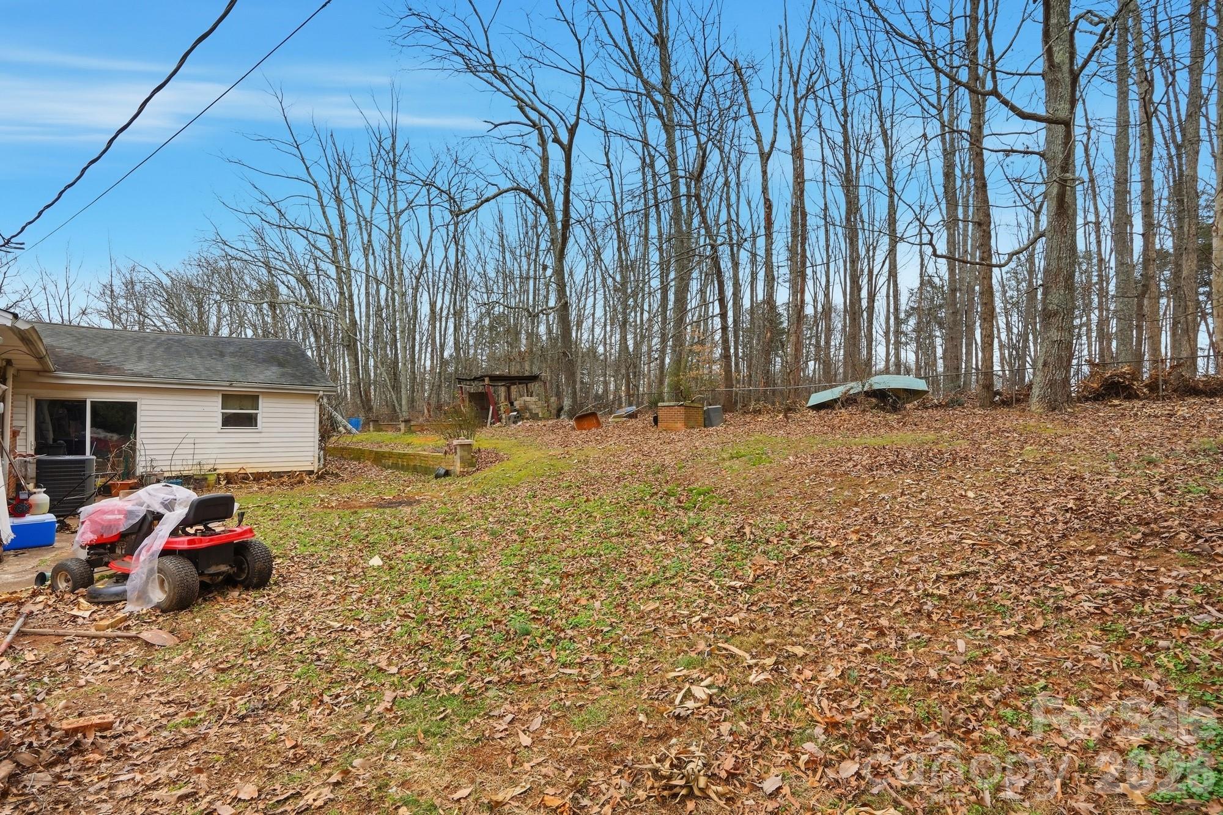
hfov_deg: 96.7
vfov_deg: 73.7
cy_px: 408
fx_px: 543
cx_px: 612
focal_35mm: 16
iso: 400
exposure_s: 1/1250
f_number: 10
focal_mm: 16
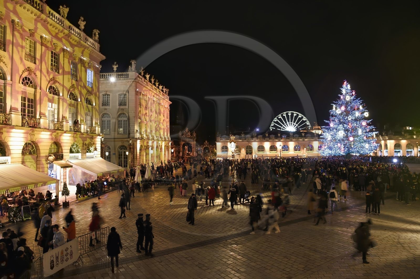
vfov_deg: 53.1
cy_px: 140
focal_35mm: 24
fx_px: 280
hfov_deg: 73.8
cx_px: 210
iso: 1000
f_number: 6.3
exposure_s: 1/4
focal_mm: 24
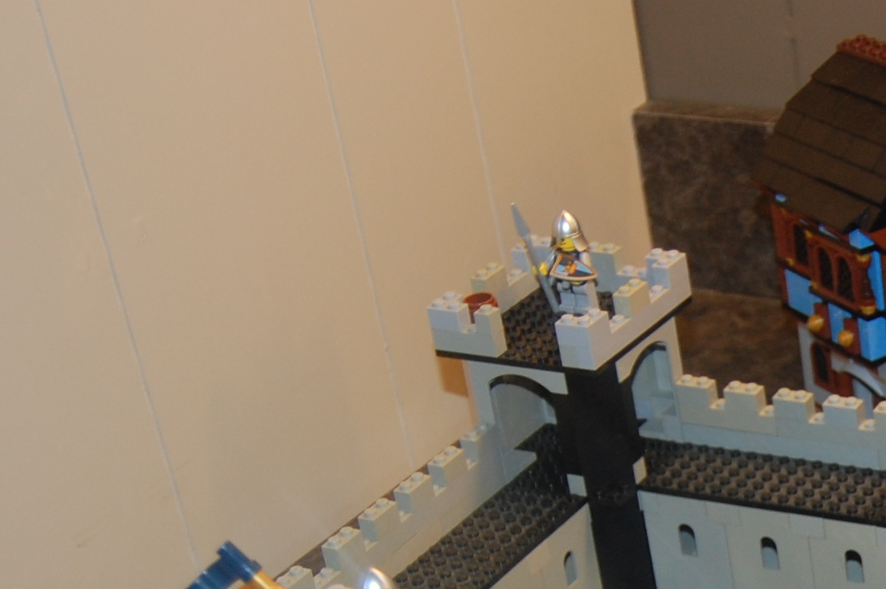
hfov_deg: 20.4
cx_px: 1066
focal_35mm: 93
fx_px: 2295
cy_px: 697
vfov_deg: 14.2
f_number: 3.8
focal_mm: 23
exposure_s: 1/60
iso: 400
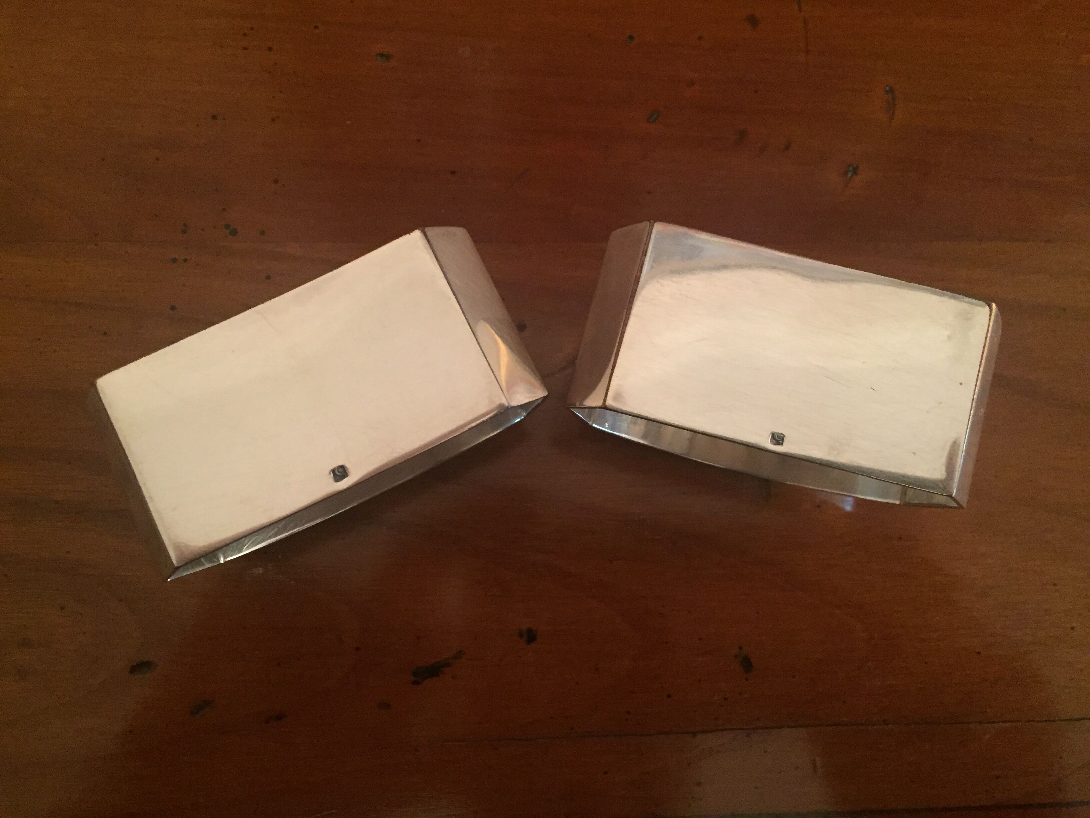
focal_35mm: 29
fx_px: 913
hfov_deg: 61.7
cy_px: 409
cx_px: 545
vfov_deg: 48.2
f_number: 2.2
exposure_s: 1/25
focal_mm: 4.15
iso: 250
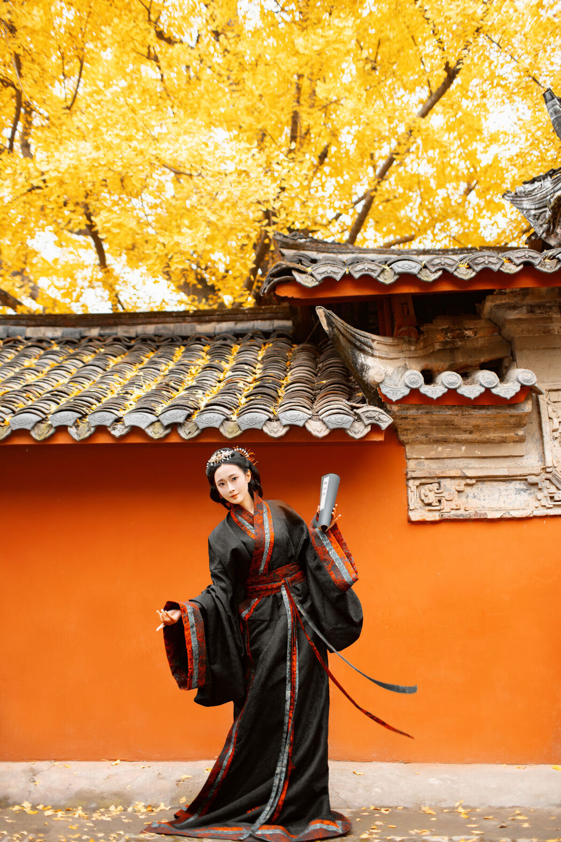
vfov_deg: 54.4
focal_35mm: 35
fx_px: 818
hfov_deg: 37.9
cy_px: 421
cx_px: 280
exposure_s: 1/1000
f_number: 1.8
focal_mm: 35
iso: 200
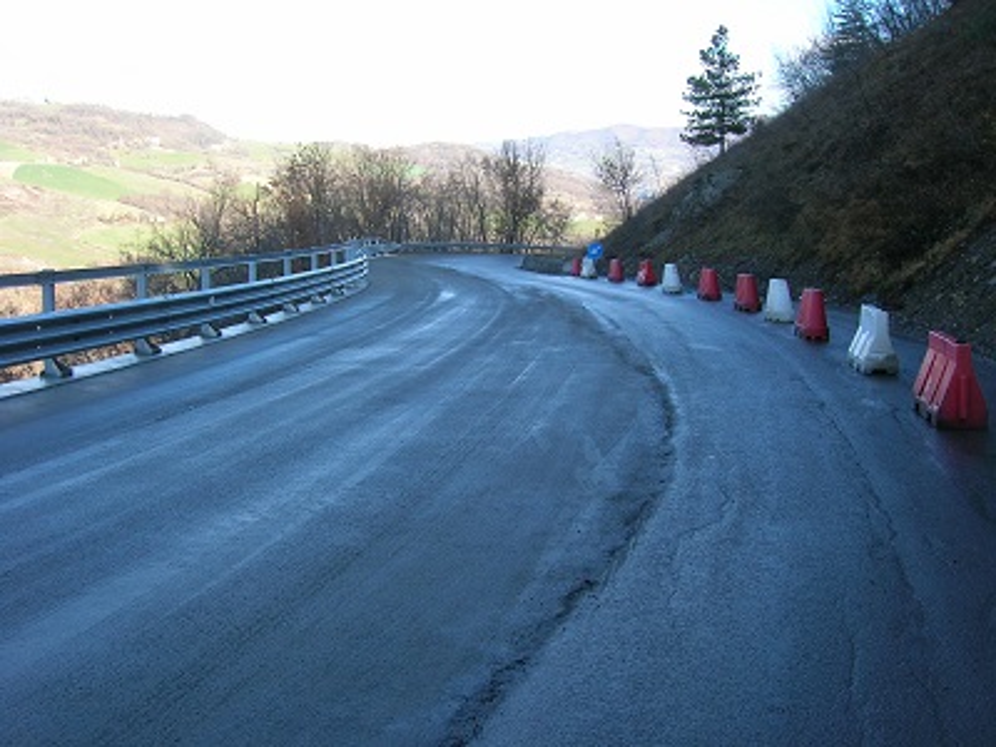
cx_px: 498
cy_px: 374
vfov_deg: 41.8
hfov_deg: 54.0
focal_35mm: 34
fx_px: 978
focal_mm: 5.7
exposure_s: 1/83
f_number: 4.9
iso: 50
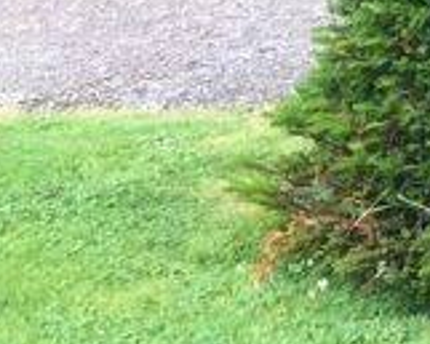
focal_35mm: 180
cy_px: -315
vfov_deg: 8.2
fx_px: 2292
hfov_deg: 8.6
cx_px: 1346
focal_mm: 4.15
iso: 32
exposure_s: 1/100
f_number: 2.2
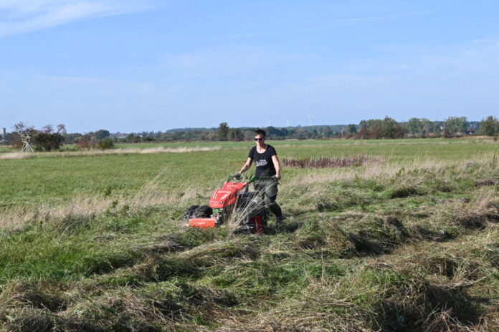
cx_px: 250
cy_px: 166
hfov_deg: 27.0
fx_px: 1040
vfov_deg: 18.2
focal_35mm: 75
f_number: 10
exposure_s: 1/400
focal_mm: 50
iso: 200
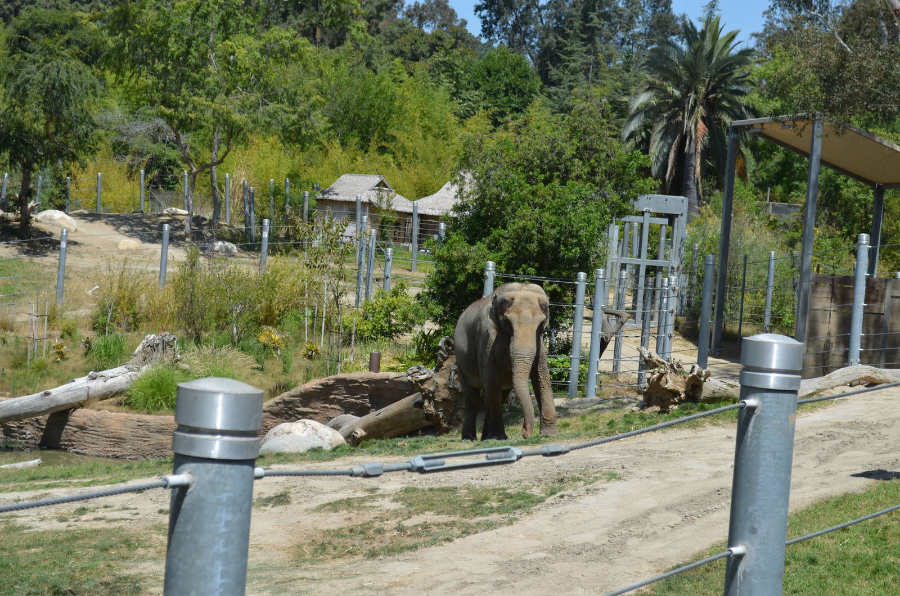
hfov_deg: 24.7
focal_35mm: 82
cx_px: 450
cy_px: 298
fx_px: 2058
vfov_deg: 16.5
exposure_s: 1/250
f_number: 8
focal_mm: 55
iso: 100
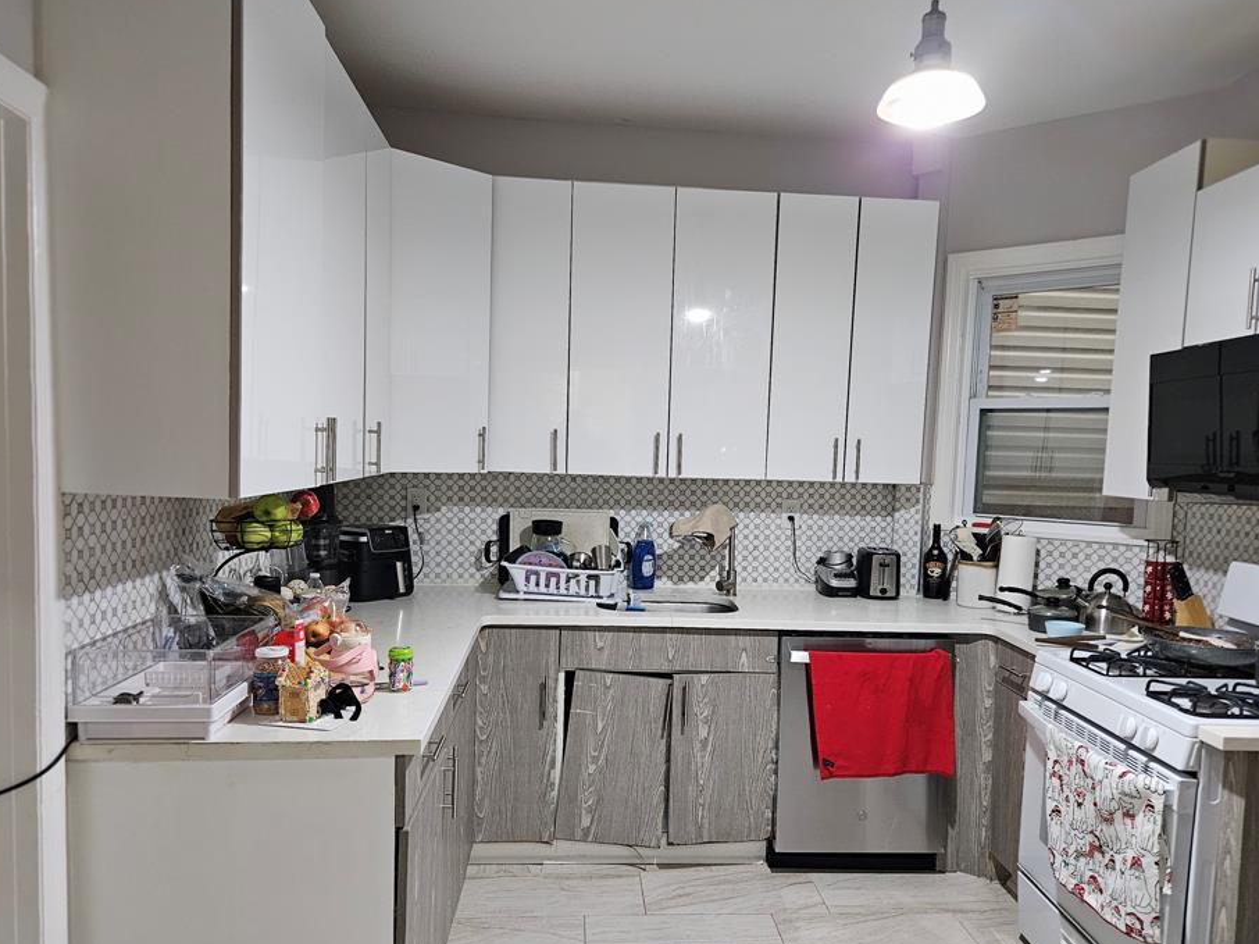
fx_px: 945
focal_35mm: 26
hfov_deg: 67.3
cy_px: 517
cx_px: 648
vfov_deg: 53.0
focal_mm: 5.4
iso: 800
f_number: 1.8
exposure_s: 1/120
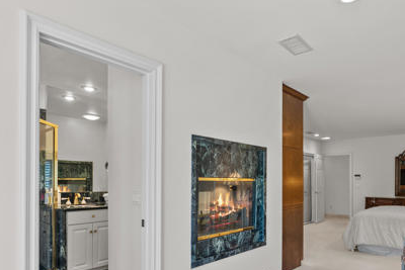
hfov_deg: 73.4
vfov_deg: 51.6
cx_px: 230
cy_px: 191
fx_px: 270
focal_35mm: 24
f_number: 9
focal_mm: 15
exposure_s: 1.6
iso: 125
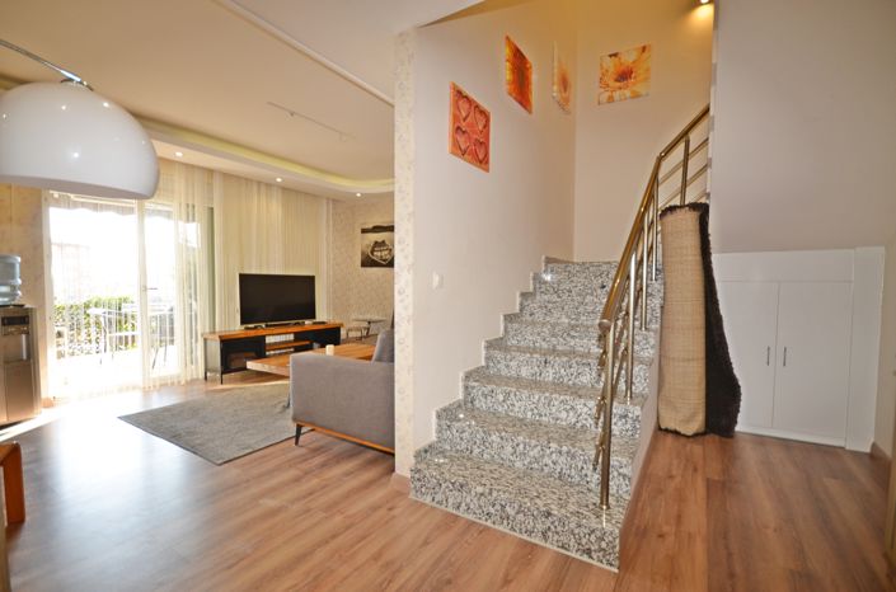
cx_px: 448
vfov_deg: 71.7
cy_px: 296
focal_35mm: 16
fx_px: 410
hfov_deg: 95.1
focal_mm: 11
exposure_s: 1/60
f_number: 4.2
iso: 280
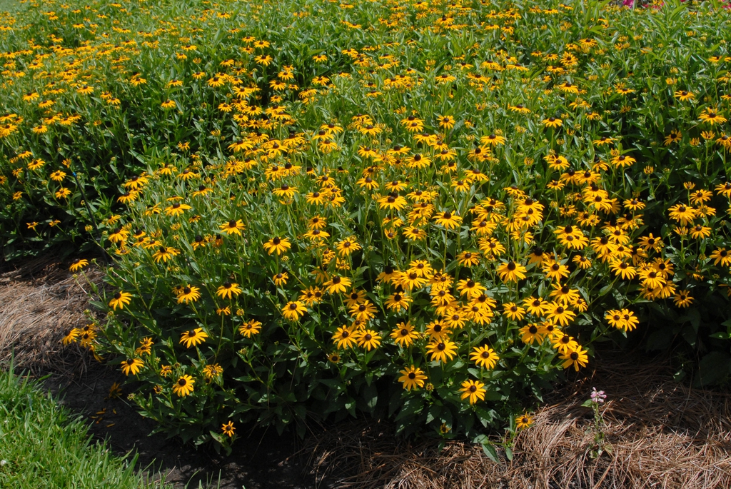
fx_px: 854
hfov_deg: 46.4
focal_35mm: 42
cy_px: 244
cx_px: 366
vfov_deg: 32.0
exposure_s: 1/400
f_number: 10
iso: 400
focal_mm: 28
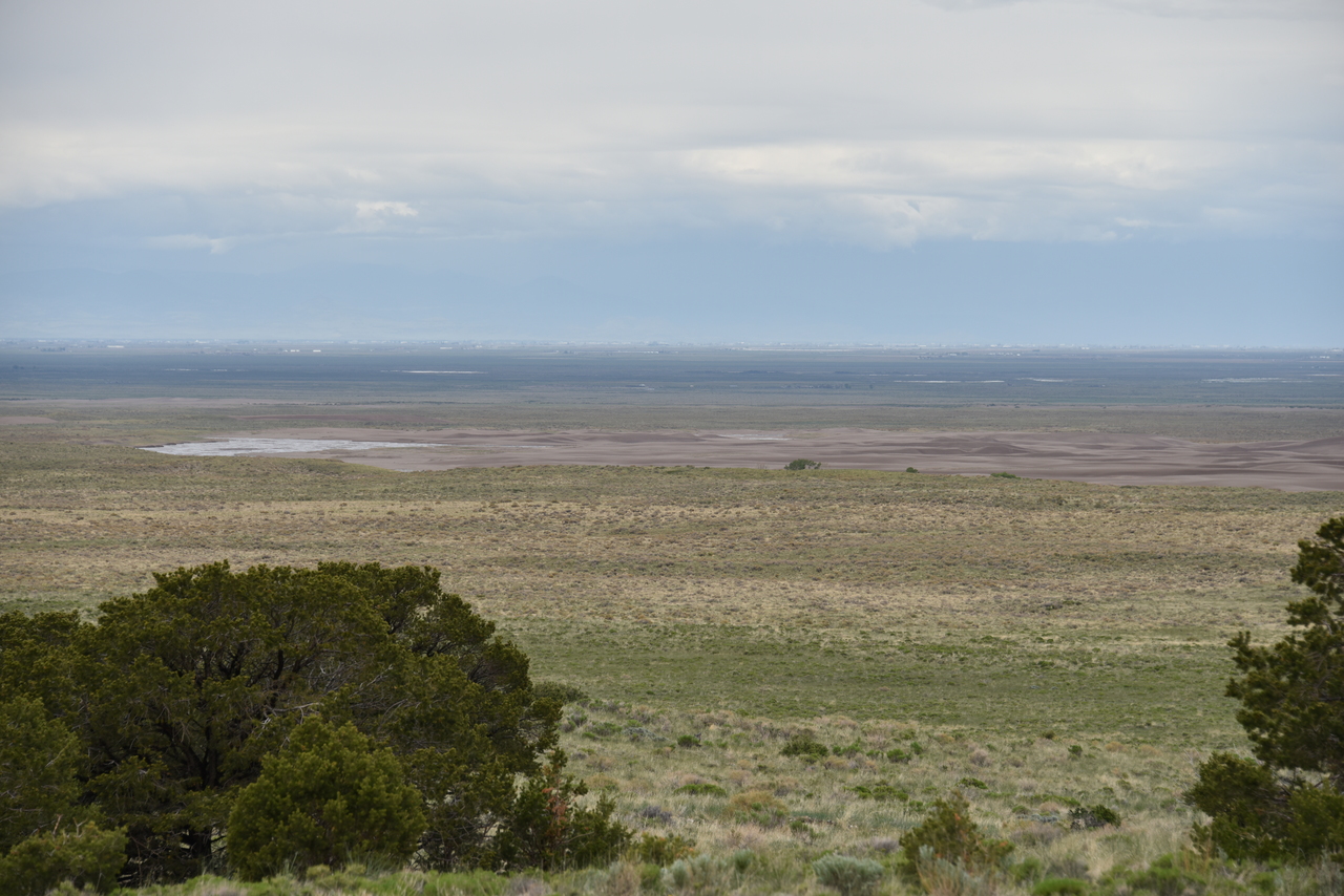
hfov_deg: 12.1
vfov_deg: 8.1
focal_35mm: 170
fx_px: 6348
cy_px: 448
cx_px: 672
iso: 100
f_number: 8
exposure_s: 1/400
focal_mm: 170
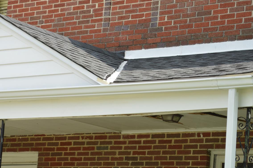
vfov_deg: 9.2
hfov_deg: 13.8
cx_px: 78
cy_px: 96
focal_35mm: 149
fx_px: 1045
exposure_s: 1/160
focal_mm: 55
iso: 100
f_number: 6.3
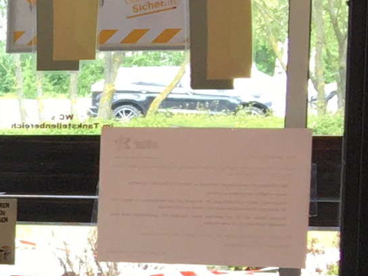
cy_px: 299
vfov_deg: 6.9
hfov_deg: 8.1
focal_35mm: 213
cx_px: -674
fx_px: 2265
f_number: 2.2
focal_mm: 4.15
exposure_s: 1/100
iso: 40
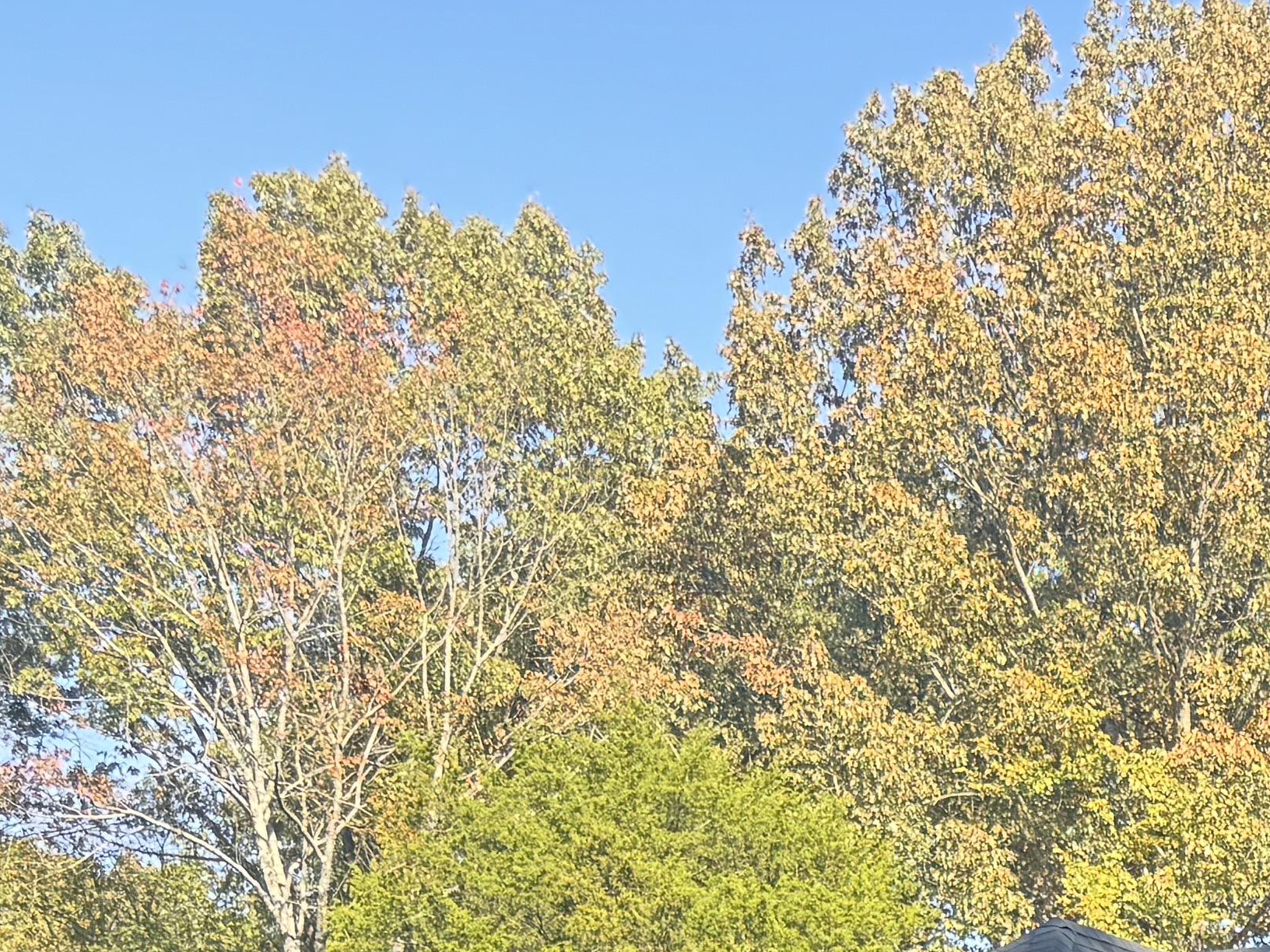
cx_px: 1833
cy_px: 1645
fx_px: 3082
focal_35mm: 84
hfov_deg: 20.4
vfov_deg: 15.4
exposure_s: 1/349
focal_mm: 6.76
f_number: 1.78
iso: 80
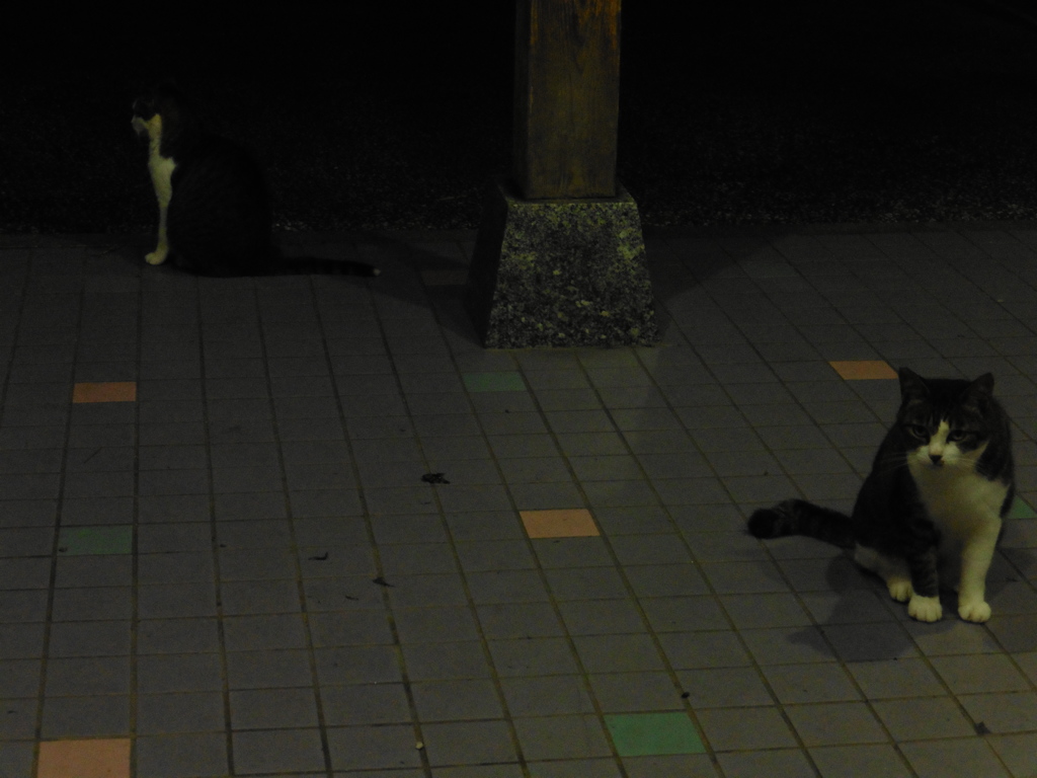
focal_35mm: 75
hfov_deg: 26.0
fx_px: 2247
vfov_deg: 19.6
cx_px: 518
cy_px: 389
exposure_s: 1/8
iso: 800
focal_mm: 13.3
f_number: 5
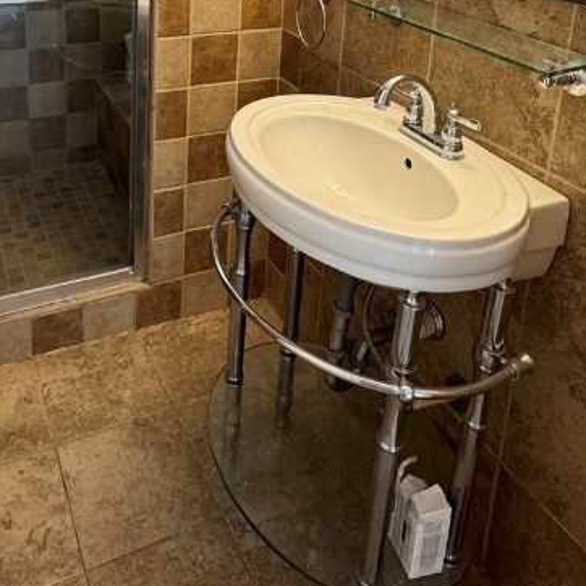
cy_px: 2
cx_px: 206
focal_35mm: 35
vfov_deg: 41.2
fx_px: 670
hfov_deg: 46.6
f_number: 2.2
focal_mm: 2.22
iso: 200
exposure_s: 1/60
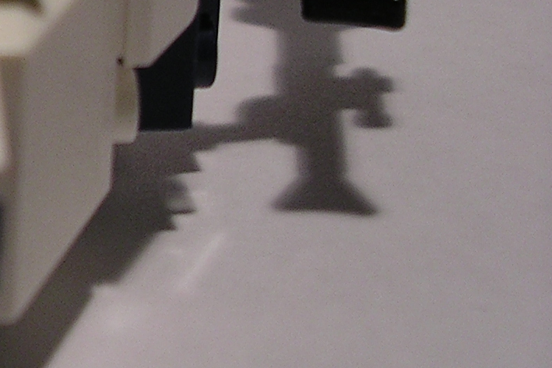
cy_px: 34
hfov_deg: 12.8
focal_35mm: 151
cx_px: -329
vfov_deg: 9.0
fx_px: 2314
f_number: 3
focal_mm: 9.3
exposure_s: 1/46
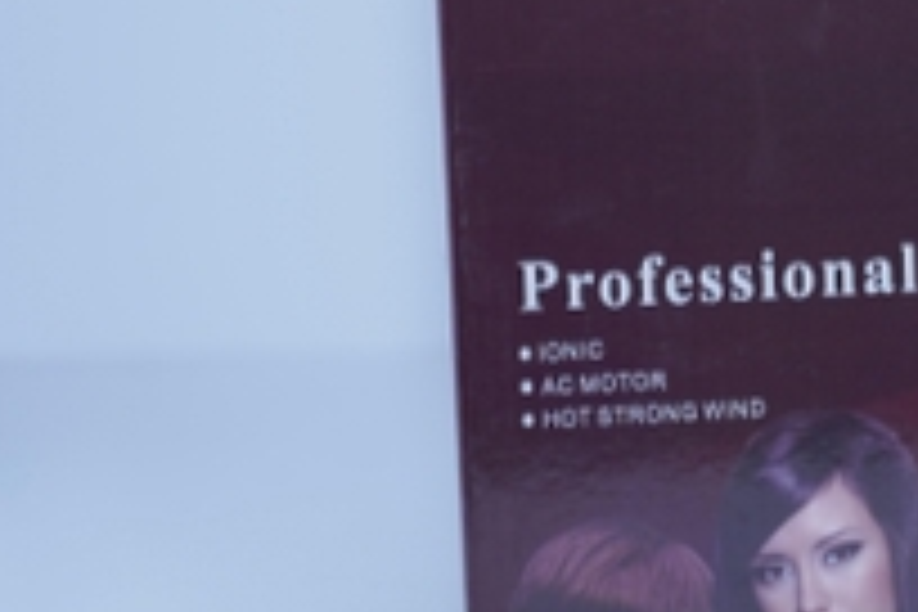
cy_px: 104
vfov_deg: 8.3
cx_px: 1071
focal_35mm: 165
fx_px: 4207
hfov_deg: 12.2
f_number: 4
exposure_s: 1/60
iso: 160
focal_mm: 70
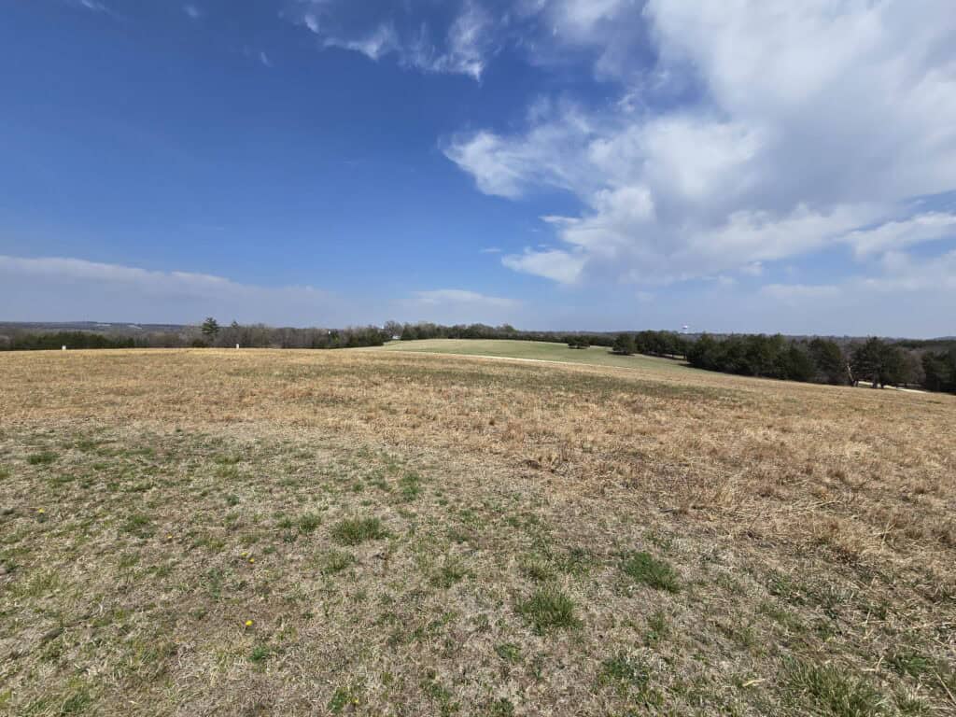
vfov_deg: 89.9
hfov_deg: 106.2
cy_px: 358
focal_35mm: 13
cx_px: 478
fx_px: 359
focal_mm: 2.2
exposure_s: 1/3861
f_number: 2.2
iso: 50
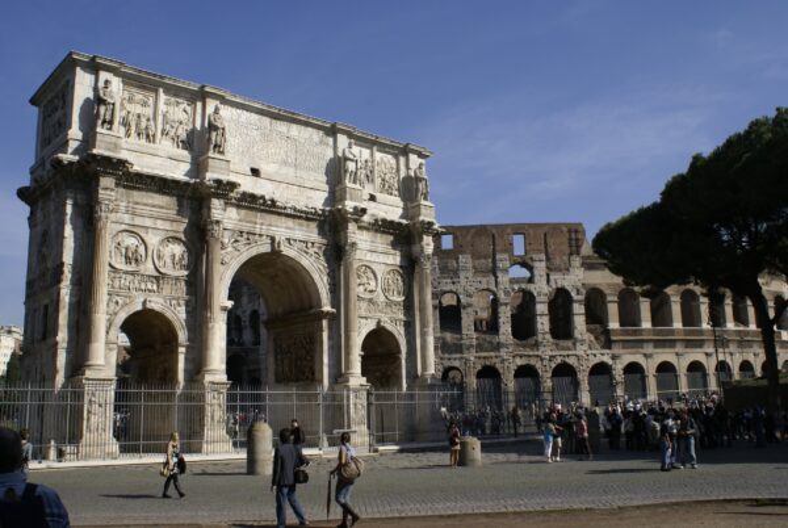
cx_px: 394
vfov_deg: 40.1
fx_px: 723
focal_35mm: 33
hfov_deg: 57.2
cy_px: 264
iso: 100
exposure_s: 1/200
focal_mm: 22
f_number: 10
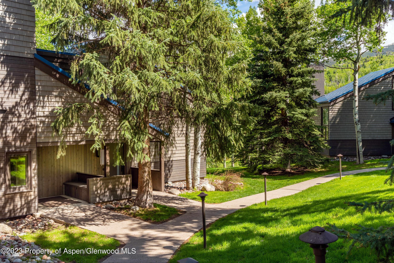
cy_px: 132
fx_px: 383
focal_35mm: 35
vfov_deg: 37.9
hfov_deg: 54.4
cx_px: 197
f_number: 11
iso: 100
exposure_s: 1/400
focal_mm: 35
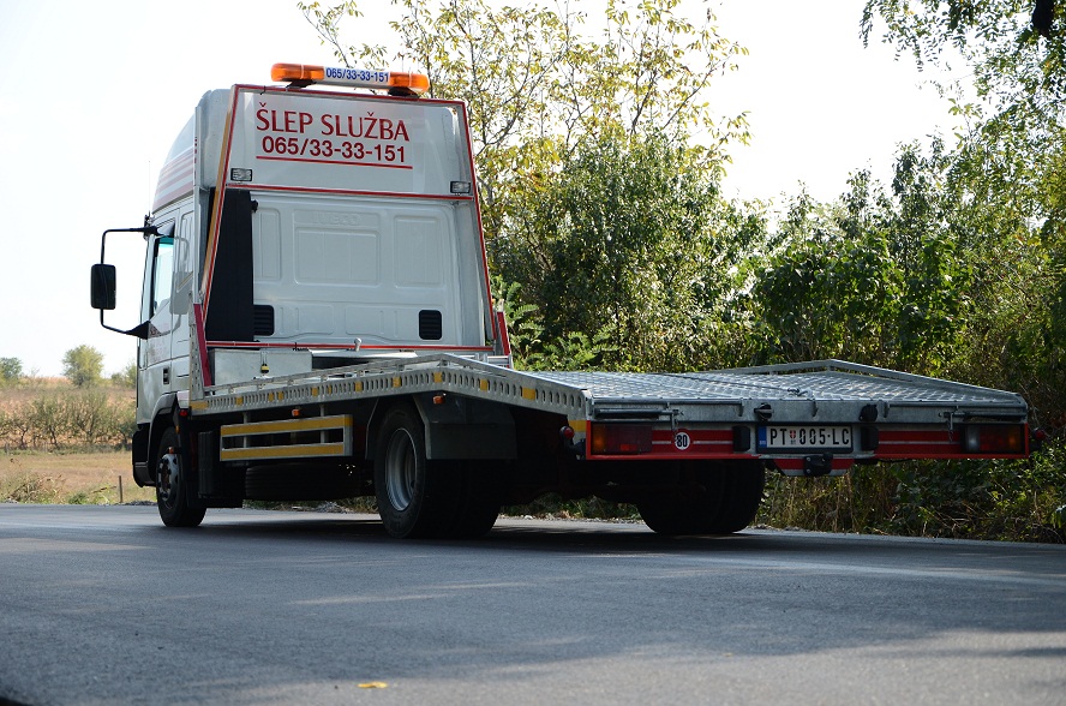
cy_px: 353
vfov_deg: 18.1
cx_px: 533
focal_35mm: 75
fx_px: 2216
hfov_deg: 27.0
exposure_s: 1/1250
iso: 500
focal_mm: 50
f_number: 5
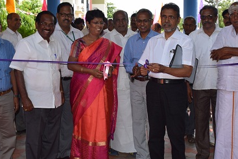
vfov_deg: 27.5
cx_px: 123
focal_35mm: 49
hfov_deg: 40.3
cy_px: 63
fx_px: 324
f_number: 5.6
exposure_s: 1/125
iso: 100
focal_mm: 20
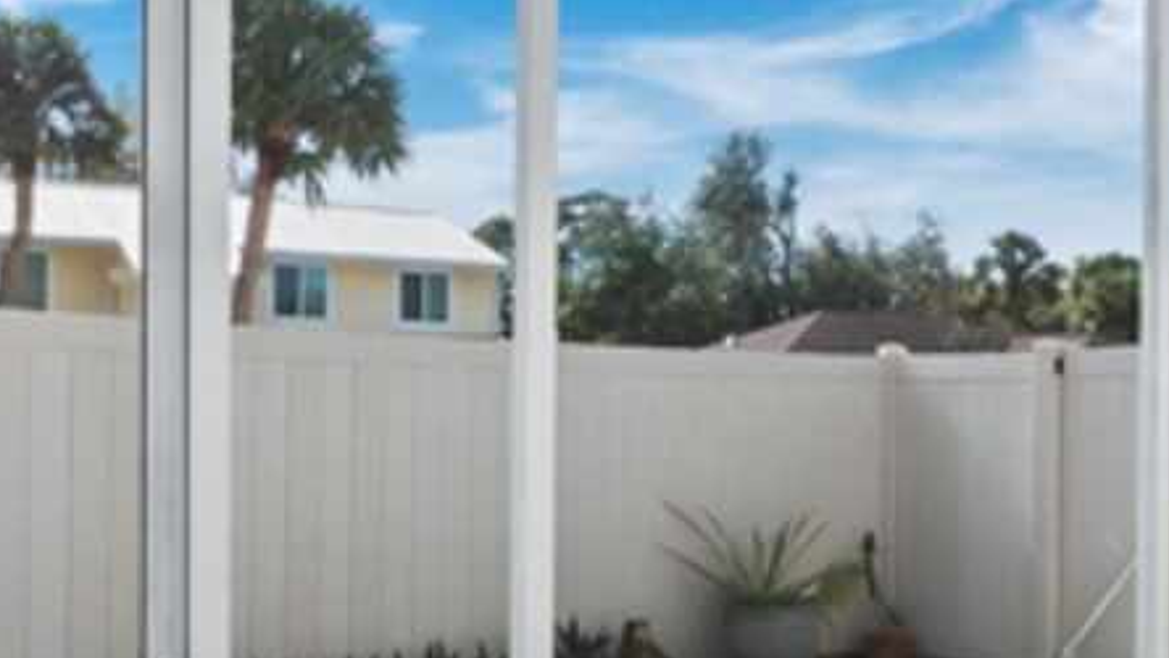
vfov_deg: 27.0
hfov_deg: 45.6
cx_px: 790
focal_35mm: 44
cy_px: 416
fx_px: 1364
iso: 400
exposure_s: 1/200
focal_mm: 7
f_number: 11
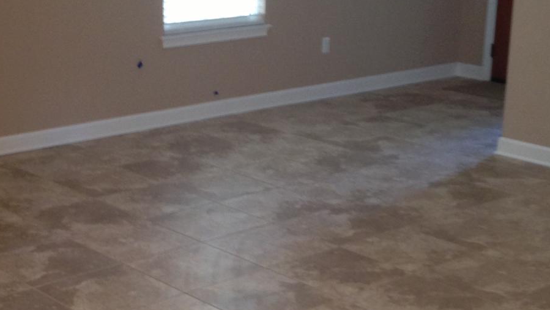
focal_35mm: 80
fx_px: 1167
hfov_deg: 26.5
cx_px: 247
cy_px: 216
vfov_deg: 15.1
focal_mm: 4.13
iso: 125
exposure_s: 1/20
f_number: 2.4
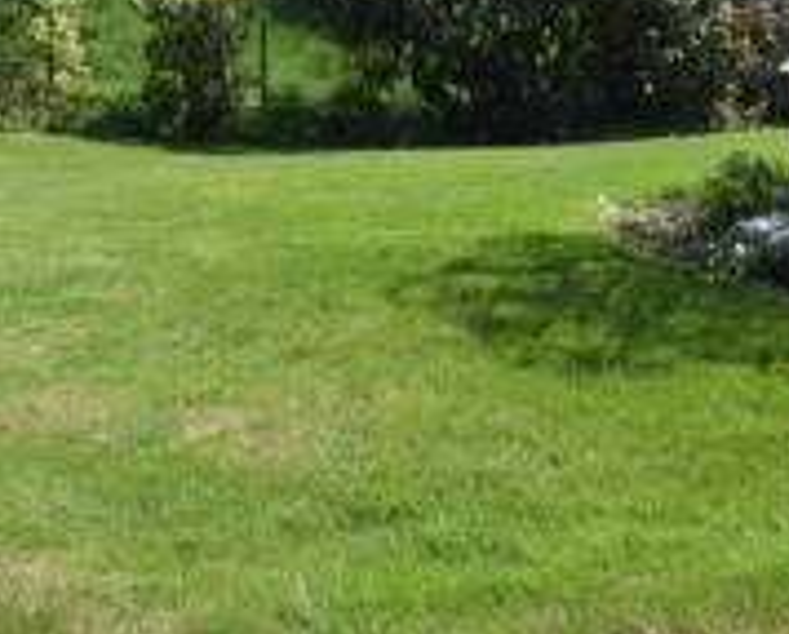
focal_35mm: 62
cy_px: 51
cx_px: 239
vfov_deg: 23.9
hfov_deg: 30.1
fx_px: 1450
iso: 200
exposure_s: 1/320
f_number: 9
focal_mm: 12
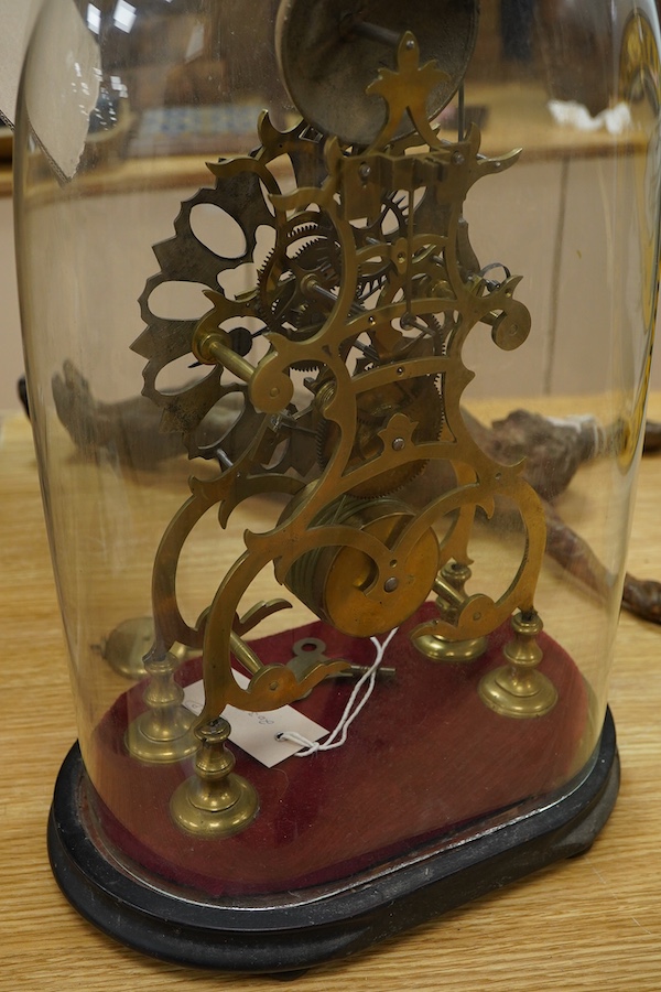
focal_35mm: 45
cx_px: 330
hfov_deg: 29.9
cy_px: 496
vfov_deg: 43.6
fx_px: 1239
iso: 1250
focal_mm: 30
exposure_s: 1/125
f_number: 9
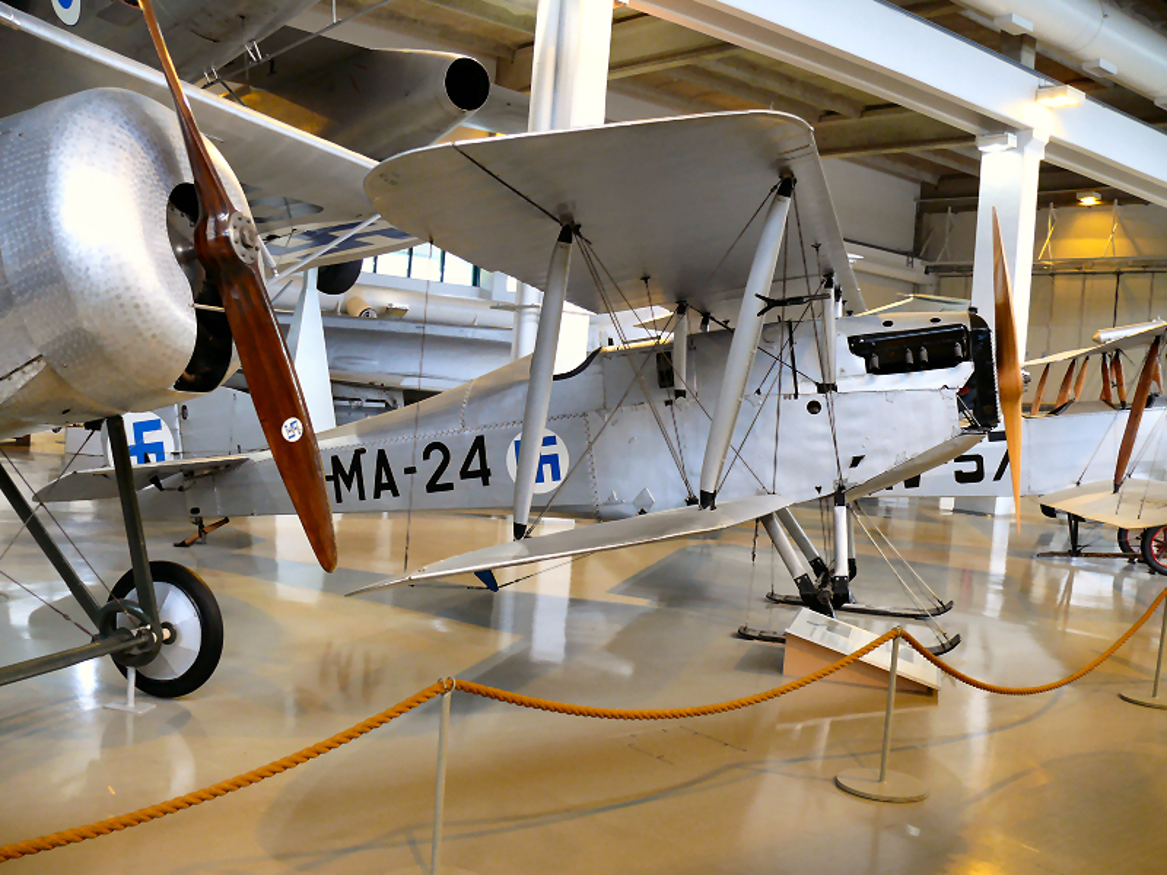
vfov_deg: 40.7
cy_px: 438
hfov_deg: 52.6
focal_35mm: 35
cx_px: 584
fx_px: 1180
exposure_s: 1/30
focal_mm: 7.4
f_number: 2.8
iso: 200
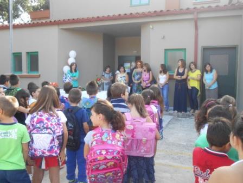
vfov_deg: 41.8
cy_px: 92
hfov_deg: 54.0
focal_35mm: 34
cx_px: 122
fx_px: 239
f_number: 3.9
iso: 320
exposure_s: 1/250
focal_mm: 6
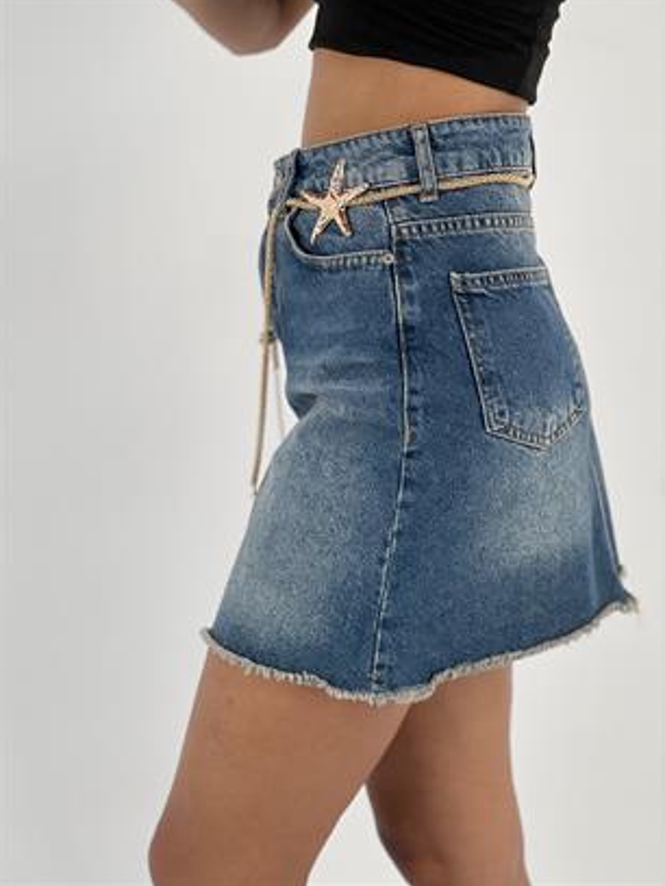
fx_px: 1998
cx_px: 335
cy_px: 440
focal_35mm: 78
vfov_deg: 25.0
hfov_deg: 18.9
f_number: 2.8
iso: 50
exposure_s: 1/100
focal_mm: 9
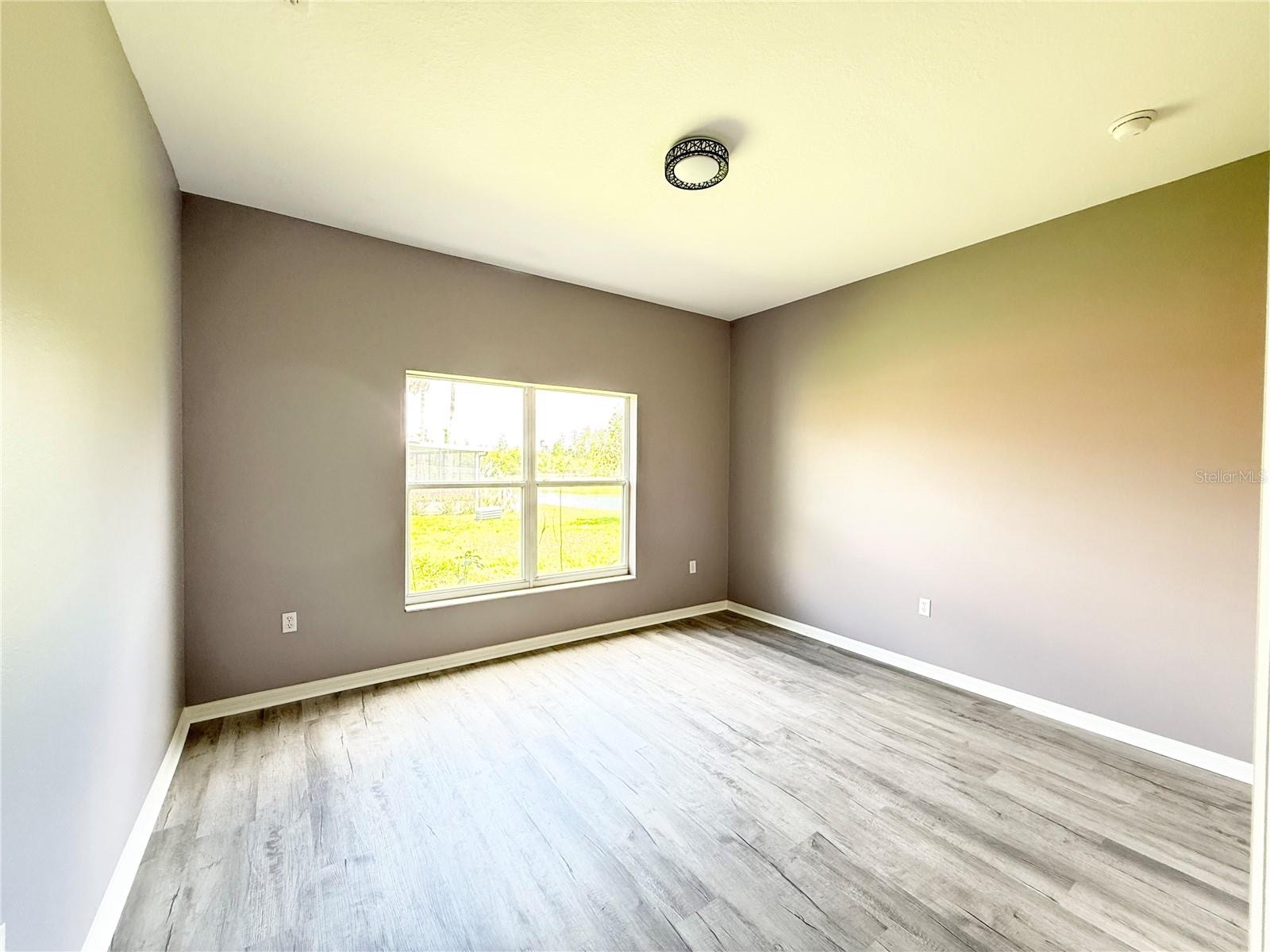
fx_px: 514
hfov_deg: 102.1
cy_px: 476
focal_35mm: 14
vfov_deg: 85.7
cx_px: 635
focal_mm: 2.22
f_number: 2.2
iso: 200
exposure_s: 1/99
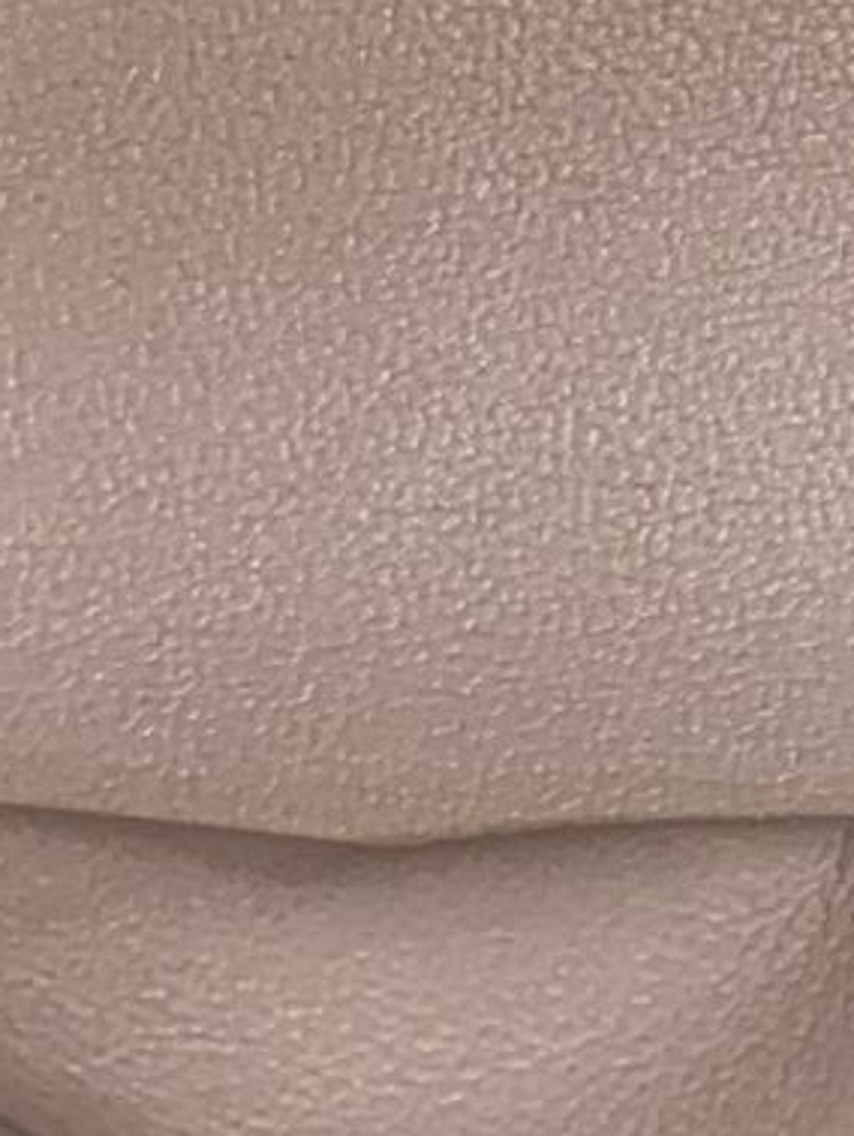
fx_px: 5783
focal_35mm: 176
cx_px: 2006
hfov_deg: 7.9
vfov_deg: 10.9
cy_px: -439
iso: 32
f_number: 1.8
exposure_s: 1/71
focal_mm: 4.25
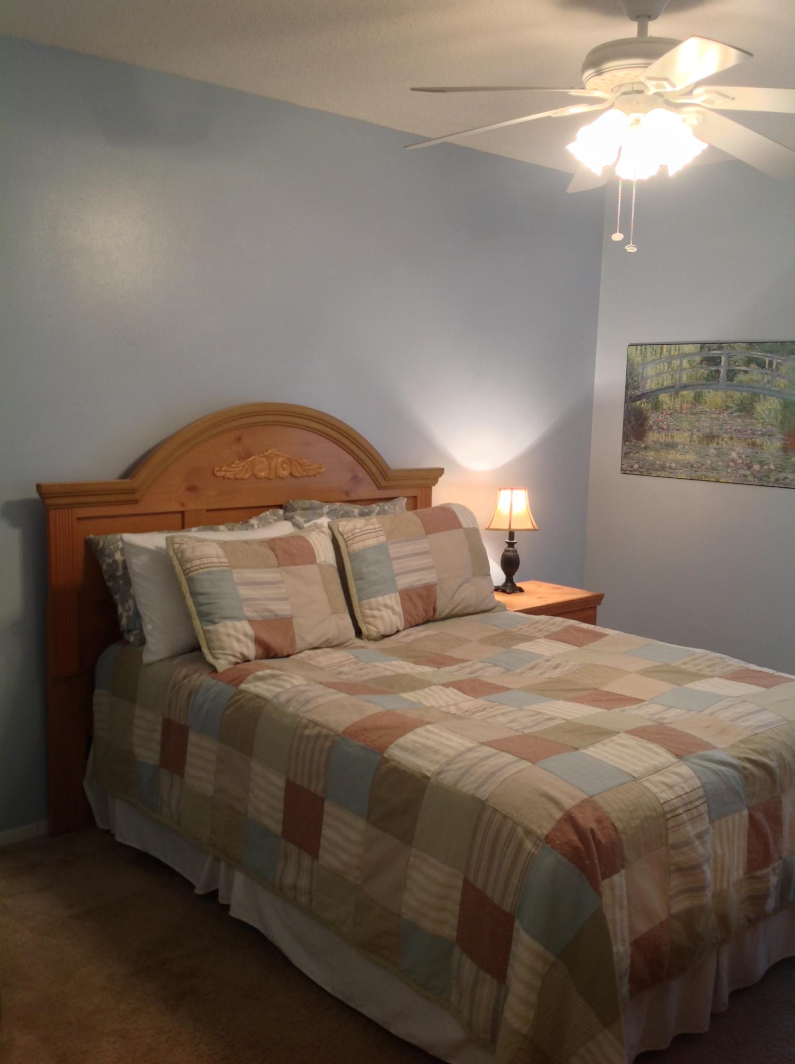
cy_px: 532
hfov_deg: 40.6
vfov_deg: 52.7
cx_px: 398
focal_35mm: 35
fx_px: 1075
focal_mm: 4.28
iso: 50
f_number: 2.4
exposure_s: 1/15
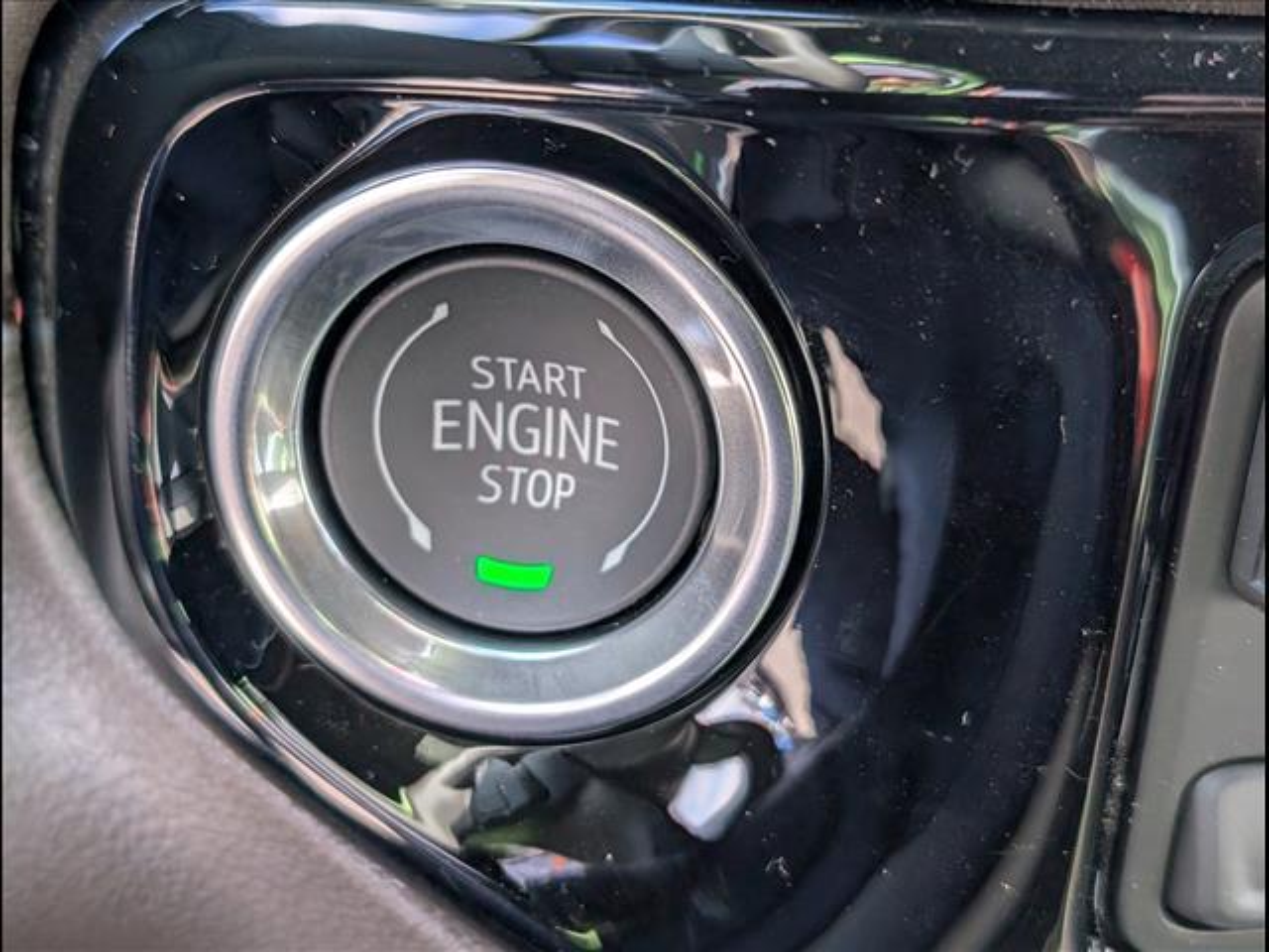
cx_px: 634
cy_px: 476
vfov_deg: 29.7
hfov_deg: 38.9
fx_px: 1796
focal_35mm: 49
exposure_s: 1/323
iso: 295
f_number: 1.68
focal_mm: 6.9
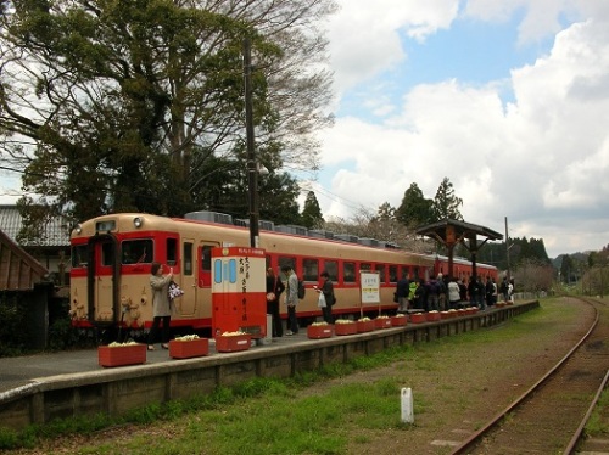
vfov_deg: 40.6
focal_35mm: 35
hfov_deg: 52.7
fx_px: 615
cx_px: 304
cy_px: 228
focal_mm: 5.8
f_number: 5.6
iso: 50
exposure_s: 1/248
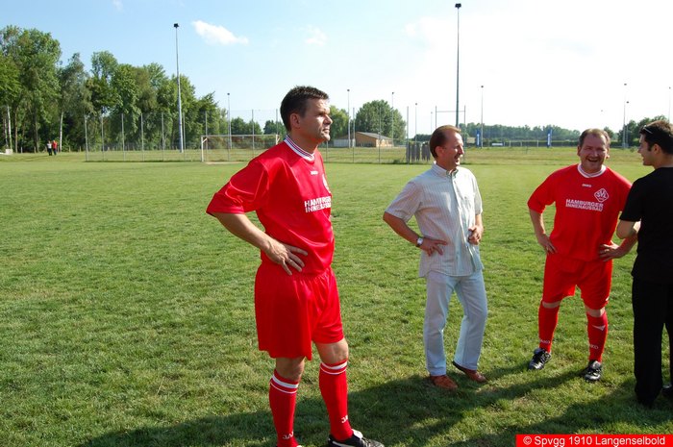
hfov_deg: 64.6
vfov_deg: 45.6
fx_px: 532
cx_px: 336
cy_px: 224
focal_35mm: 28
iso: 200
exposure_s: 1/250
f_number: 8
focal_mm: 19
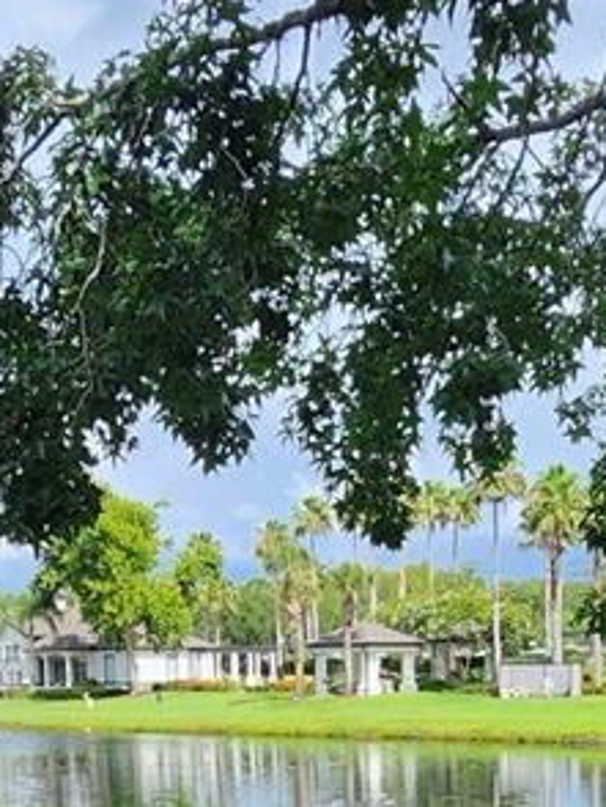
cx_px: 337
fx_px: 1235
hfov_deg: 27.5
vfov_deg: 32.1
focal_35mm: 53
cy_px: 876
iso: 32
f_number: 2.2
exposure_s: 1/825
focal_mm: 1.74
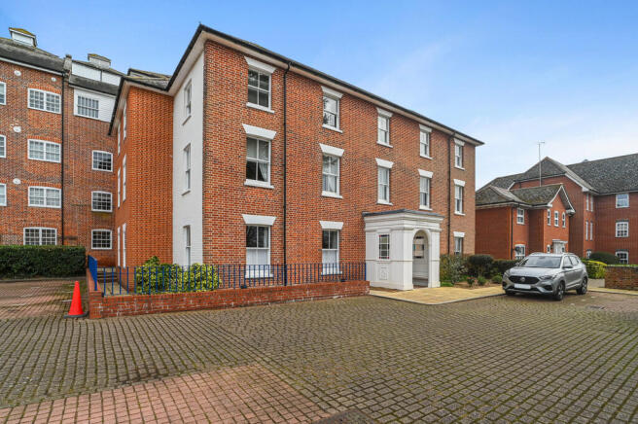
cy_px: 212
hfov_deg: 104.3
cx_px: 319
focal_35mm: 14
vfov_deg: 81.1
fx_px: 248
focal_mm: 14
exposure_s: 1/250
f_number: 11
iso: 400
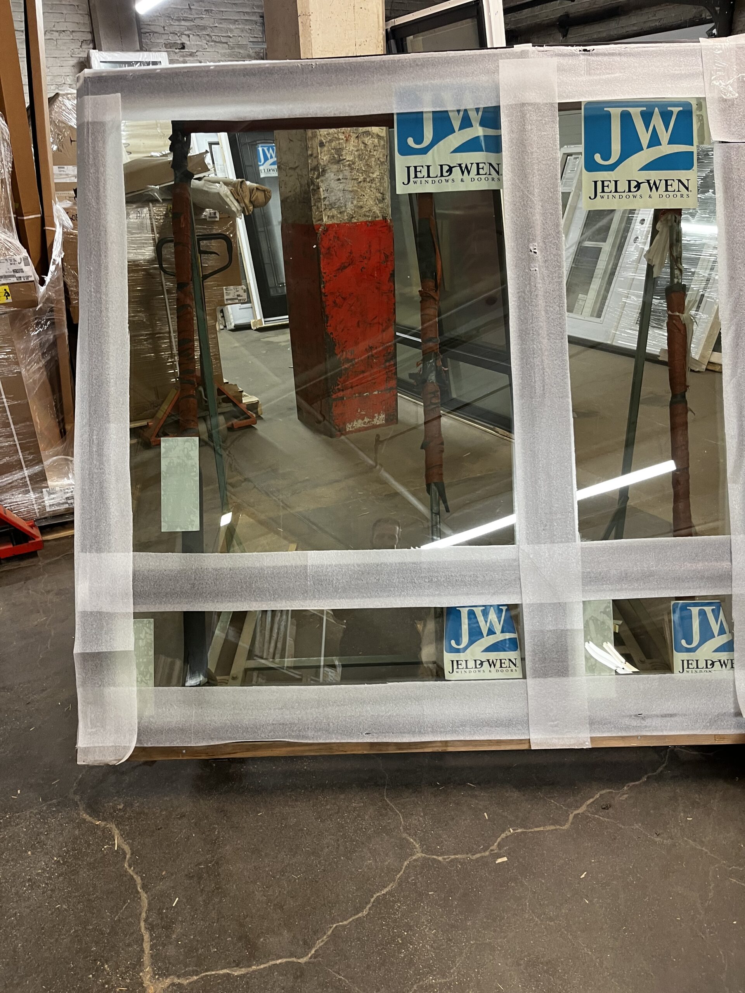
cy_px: 496
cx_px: 372
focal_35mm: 26
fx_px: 746
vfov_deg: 67.3
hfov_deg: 53.1
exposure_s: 1/41
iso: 125
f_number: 1.6
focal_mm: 5.1
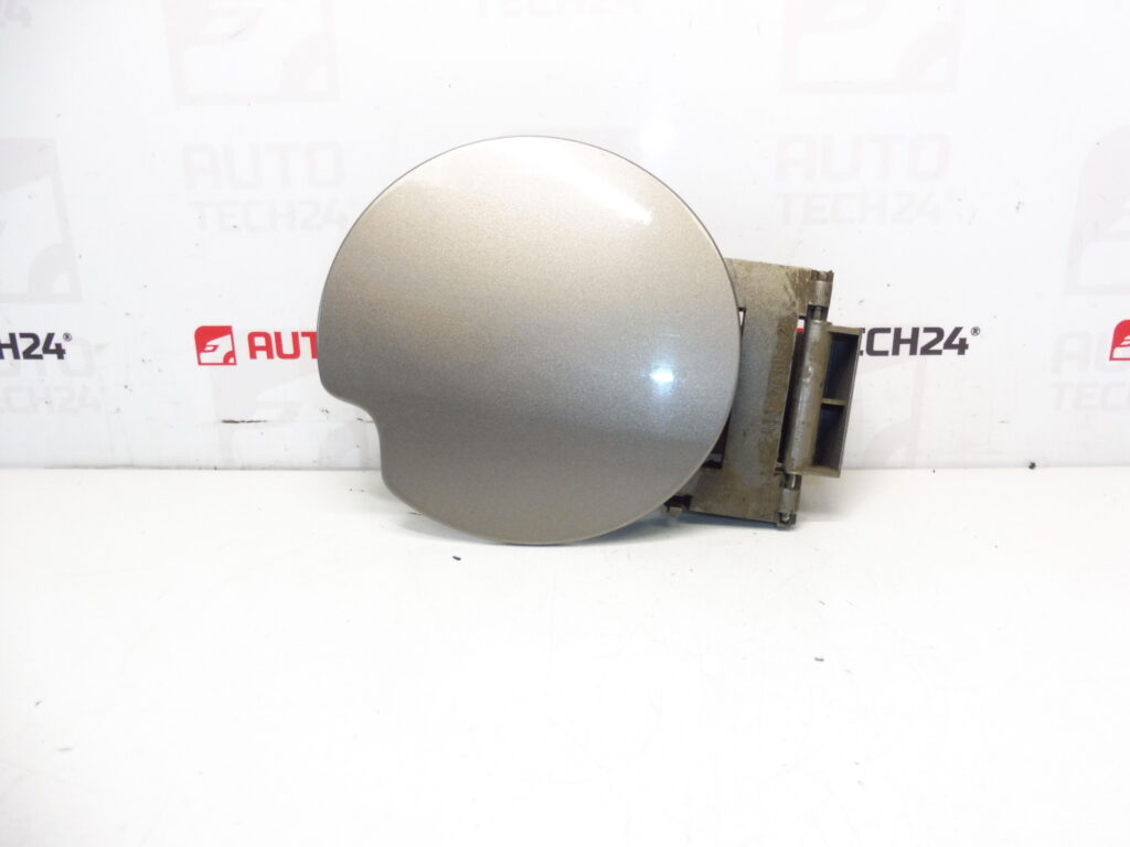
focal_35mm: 24
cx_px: 565
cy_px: 424
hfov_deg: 71.6
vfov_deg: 56.8
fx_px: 783
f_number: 3.5
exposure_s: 1/60
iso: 200
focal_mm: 4.3
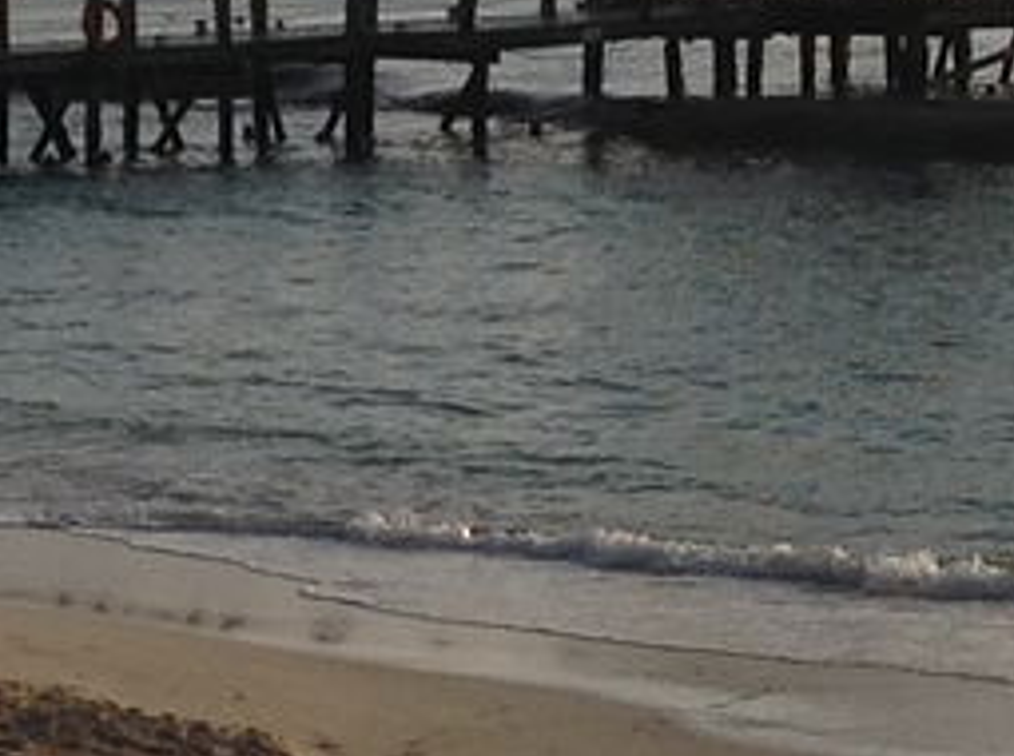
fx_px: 6429
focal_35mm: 220
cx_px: 378
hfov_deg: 9.0
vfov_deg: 6.7
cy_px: 281
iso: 50
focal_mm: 4.28
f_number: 2.4
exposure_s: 1/3367
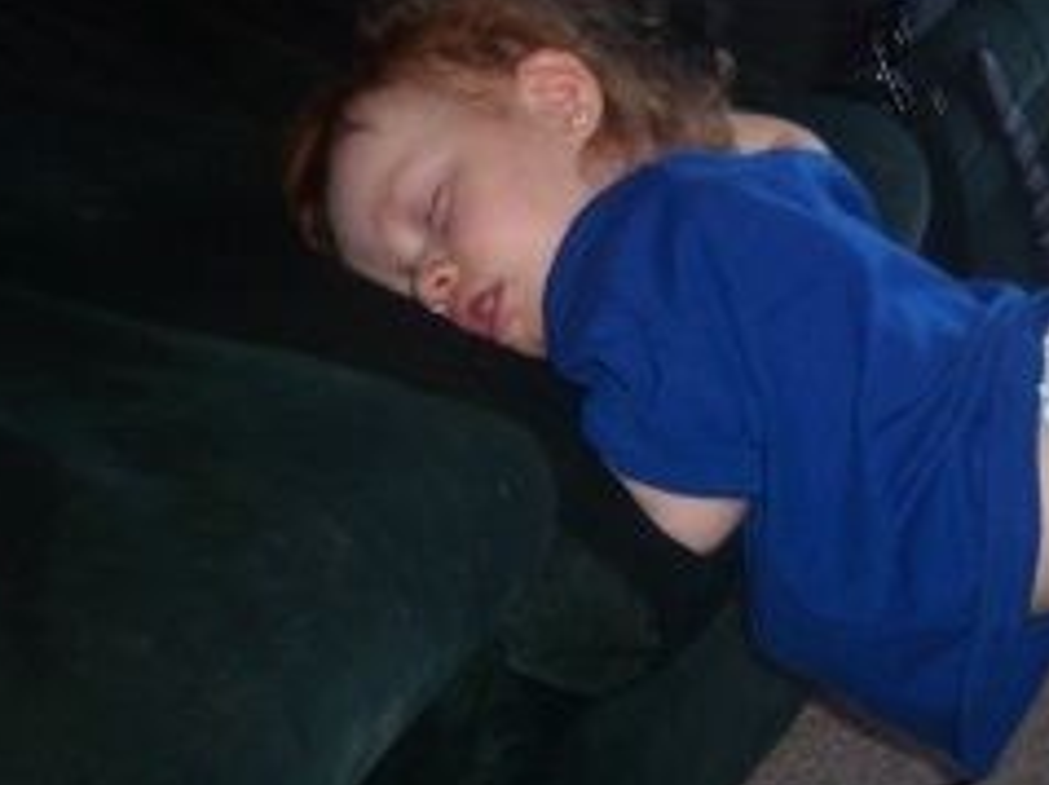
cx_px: 961
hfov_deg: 23.7
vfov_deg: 18.4
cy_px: 304
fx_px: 2422
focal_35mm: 80
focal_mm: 8
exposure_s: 1/30
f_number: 2.8
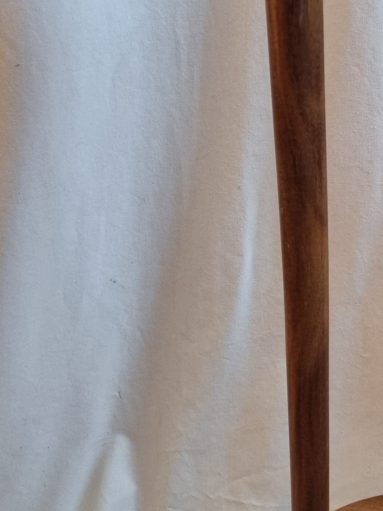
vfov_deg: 29.8
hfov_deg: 21.5
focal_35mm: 65
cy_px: 254
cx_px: 409
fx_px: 959
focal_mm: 5.4
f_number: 1.8
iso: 250
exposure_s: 1/100
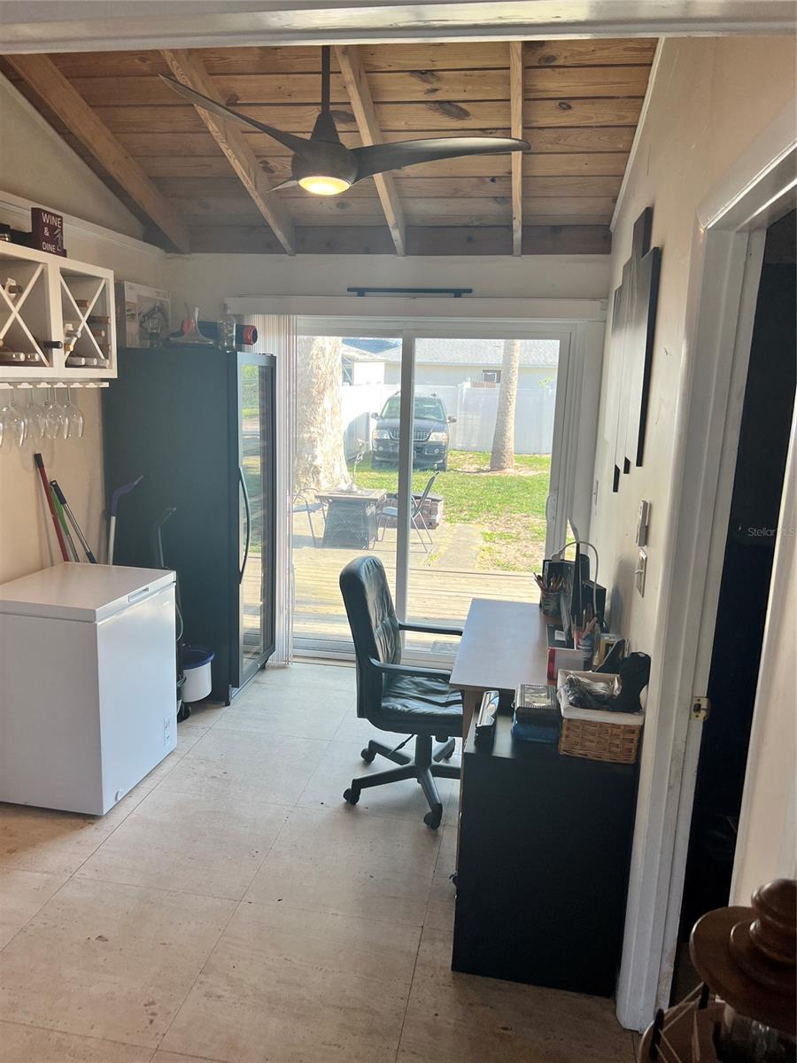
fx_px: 798
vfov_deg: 67.3
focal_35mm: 26
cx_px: 398
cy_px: 532
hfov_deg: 53.1
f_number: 1.5
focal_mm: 5.7
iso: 40
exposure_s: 1/261
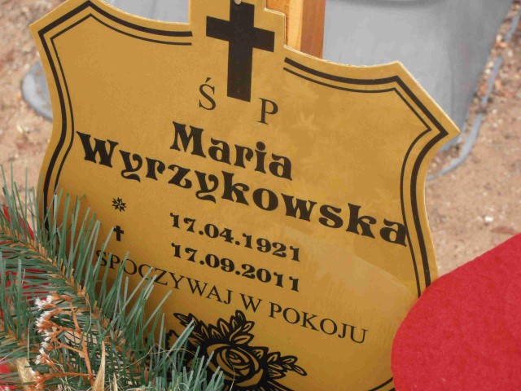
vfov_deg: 13.3
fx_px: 1671
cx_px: 260
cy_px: 196
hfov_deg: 17.7
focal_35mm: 111
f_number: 5.5
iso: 80
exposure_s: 1/80
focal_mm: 19.64
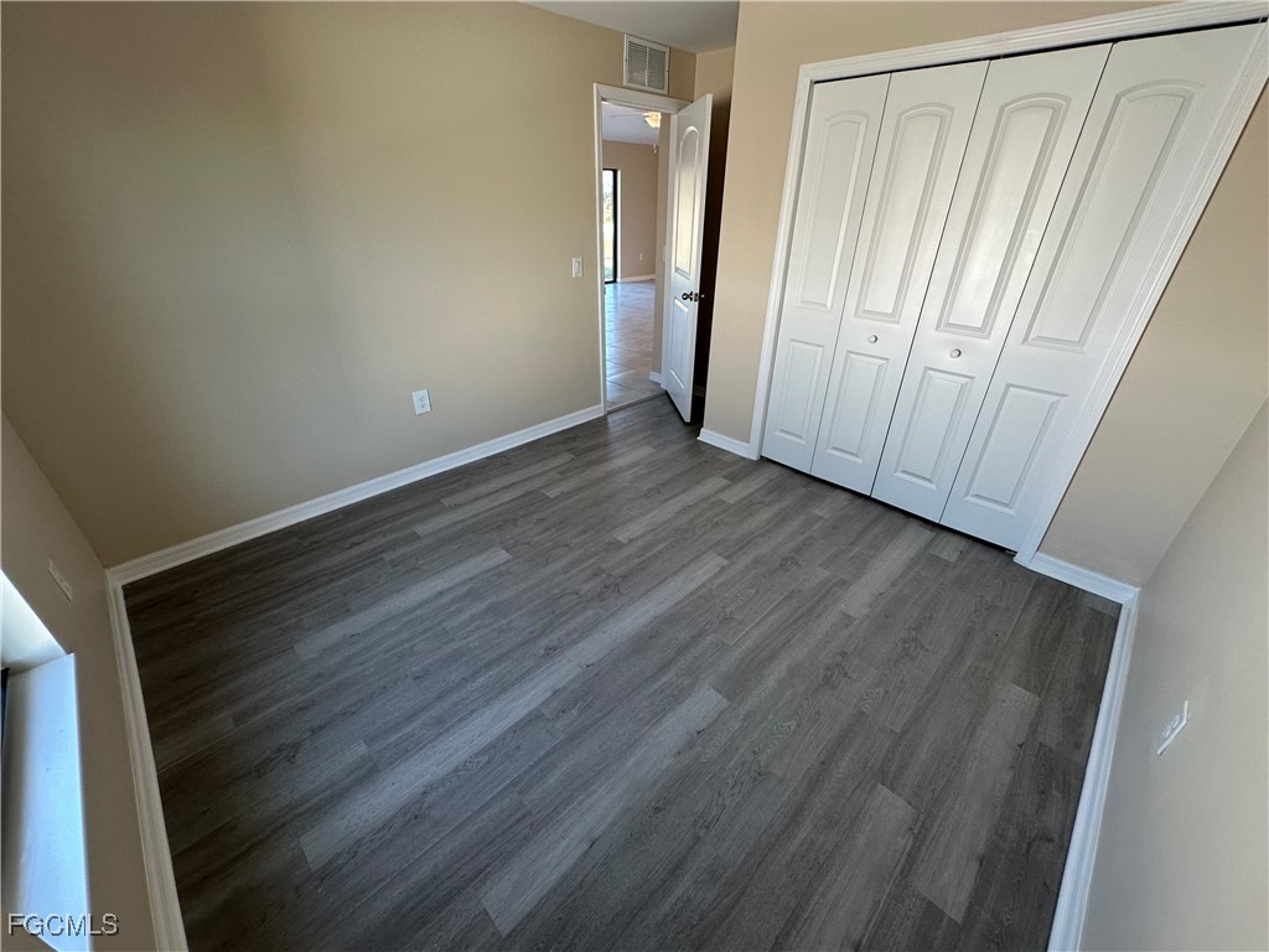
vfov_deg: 85.7
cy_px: 476
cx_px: 634
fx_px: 513
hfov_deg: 102.1
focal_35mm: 14
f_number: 2.2
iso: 100
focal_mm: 2.22
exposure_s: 1/120
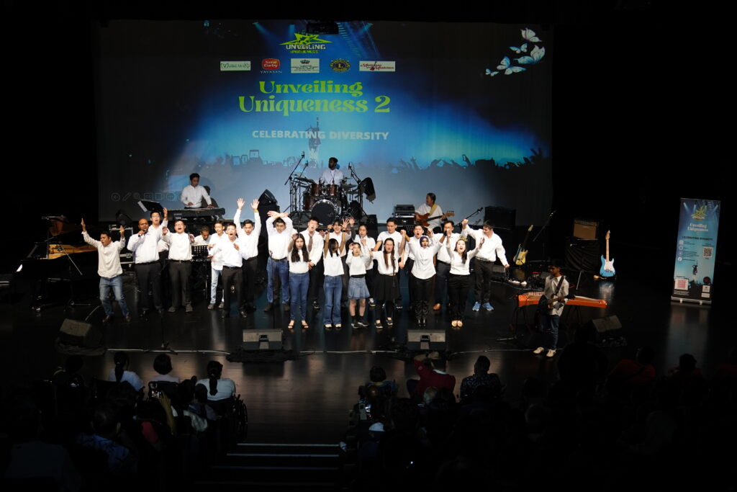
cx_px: 368
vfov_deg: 31.9
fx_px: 860
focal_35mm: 42
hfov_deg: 46.4
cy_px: 246
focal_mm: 28
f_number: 2.8
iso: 1600
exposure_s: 1/250
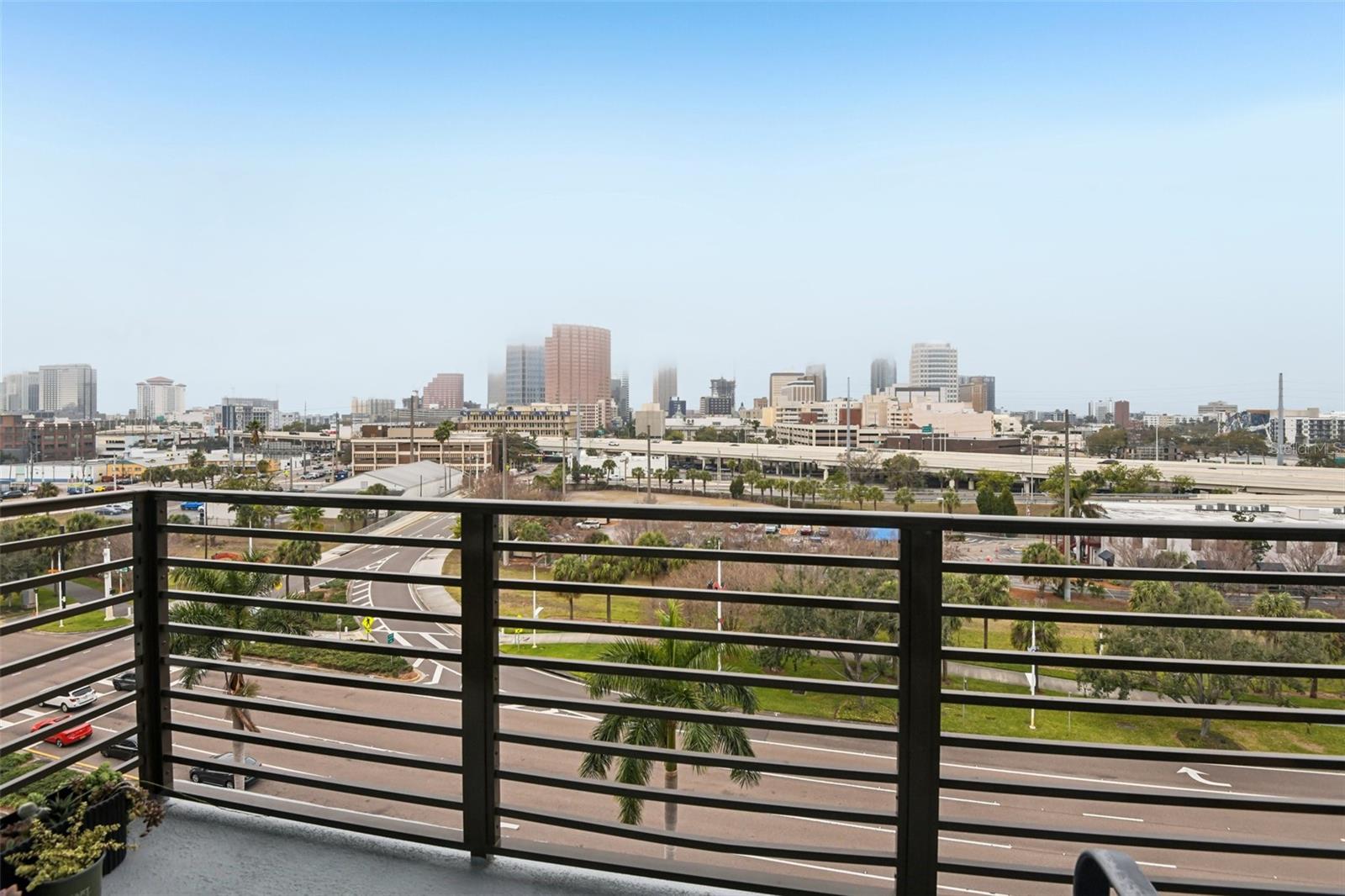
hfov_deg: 93.3
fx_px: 635
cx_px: 672
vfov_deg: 70.4
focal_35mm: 17
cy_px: 448
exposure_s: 1/1250
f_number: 8
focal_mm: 17
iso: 400
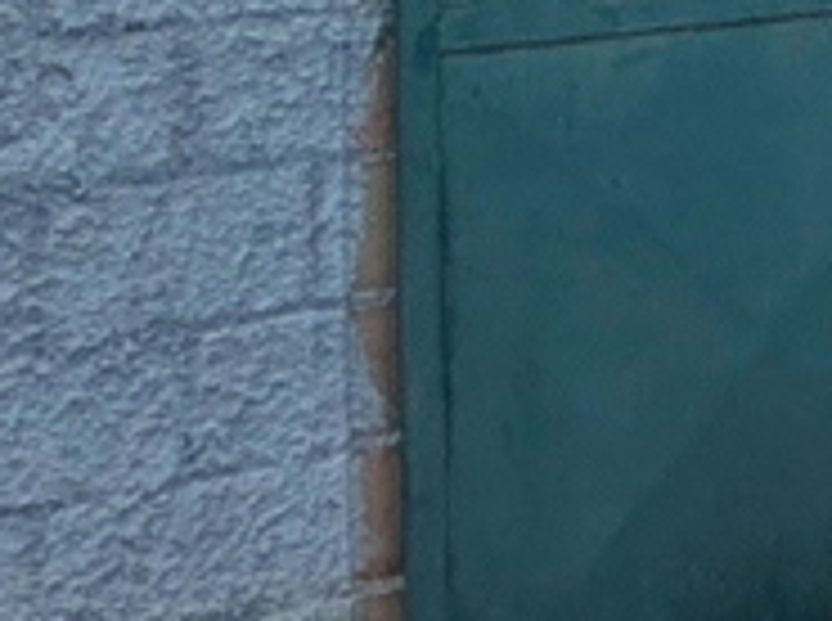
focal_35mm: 78
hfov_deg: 19.8
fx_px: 1871
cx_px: 1412
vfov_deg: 15.9
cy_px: -508
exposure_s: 1/1171
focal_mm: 2.02
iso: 44
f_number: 1.7
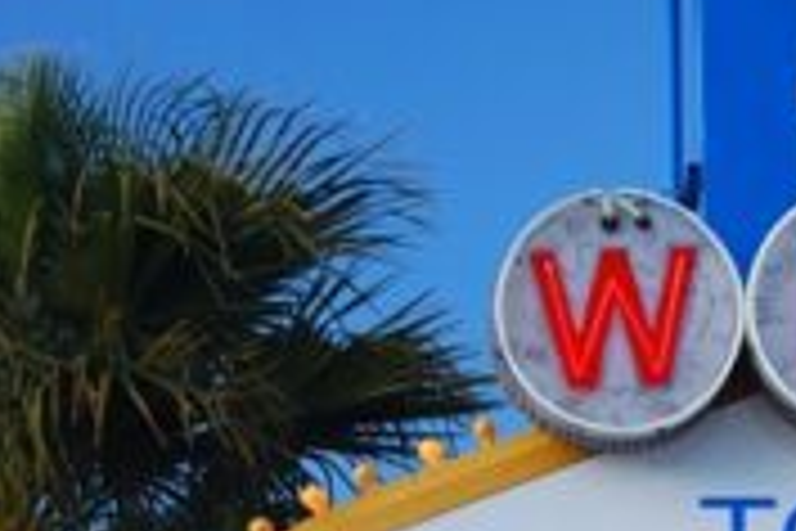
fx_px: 5022
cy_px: 356
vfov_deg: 6.0
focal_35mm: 227
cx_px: 1034
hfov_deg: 8.9
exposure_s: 1/100
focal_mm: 35
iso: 100
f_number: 4.2
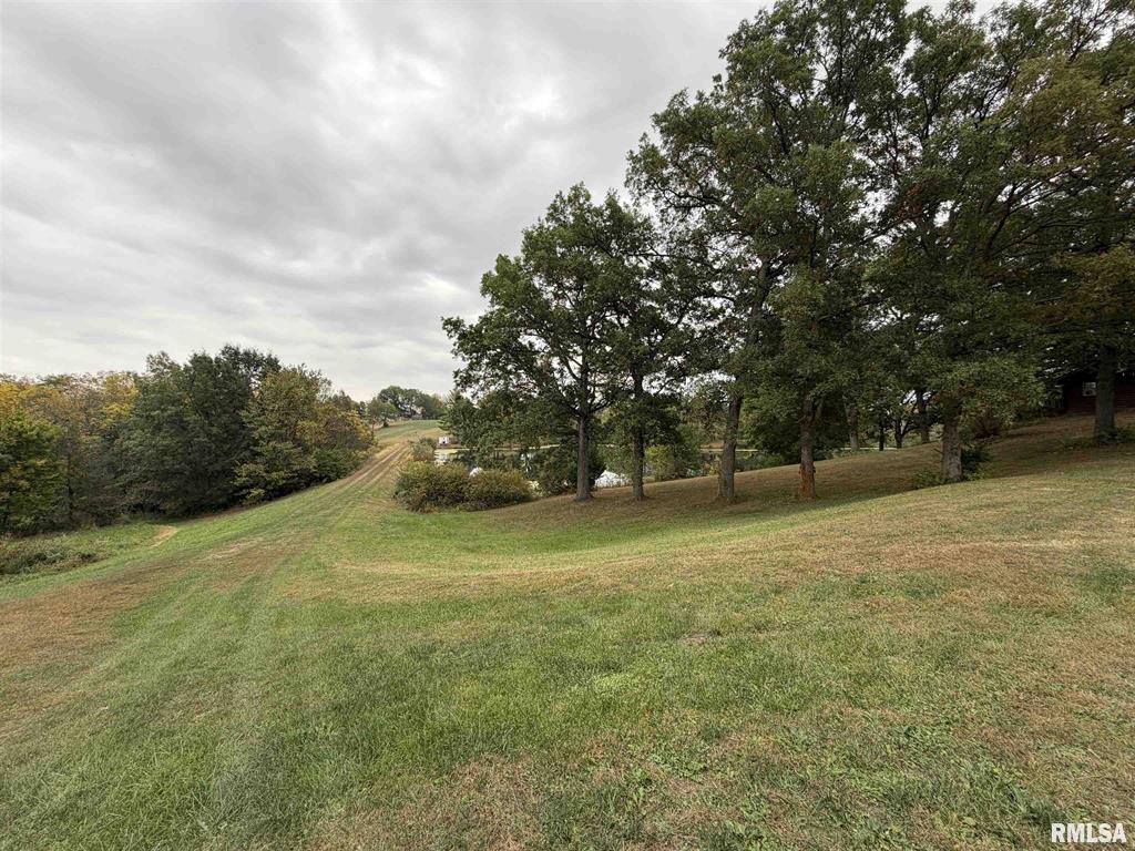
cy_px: 426
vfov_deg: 85.7
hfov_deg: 102.1
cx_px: 568
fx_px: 459
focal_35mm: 14
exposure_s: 1/424
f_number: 2.2
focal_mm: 2.22
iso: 64
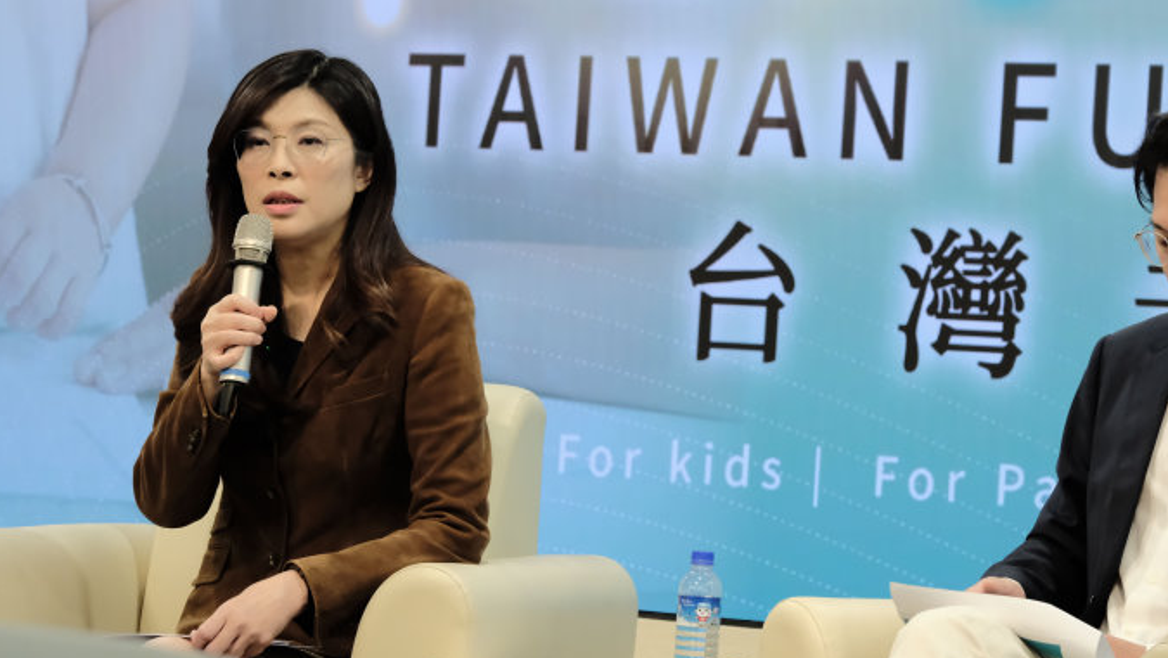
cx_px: 758
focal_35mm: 148
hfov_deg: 14.5
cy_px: 326
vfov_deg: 8.2
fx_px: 4585
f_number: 5.6
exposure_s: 1/125
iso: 3200
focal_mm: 70.5
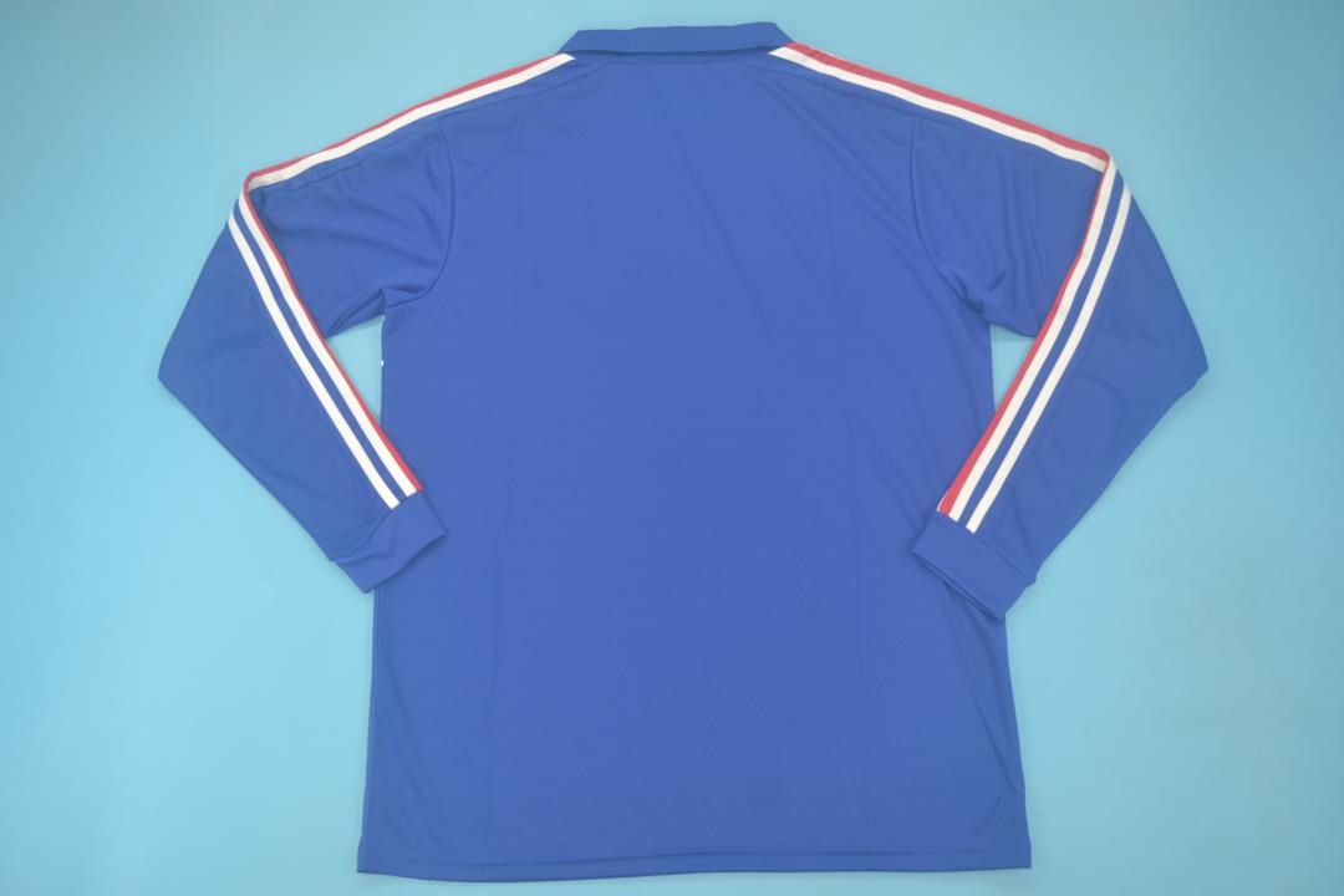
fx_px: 1232
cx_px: 672
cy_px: 448
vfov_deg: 40.0
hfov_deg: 57.2
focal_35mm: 33
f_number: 4
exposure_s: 1/80
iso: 200
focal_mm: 22
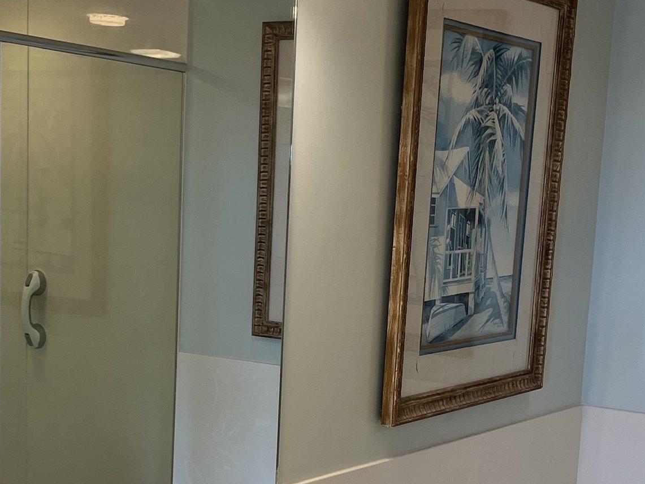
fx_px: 1304
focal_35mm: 70
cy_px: 414
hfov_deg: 27.8
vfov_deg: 20.7
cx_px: 298
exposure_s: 1/120
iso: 80
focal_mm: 5.1
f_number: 1.6
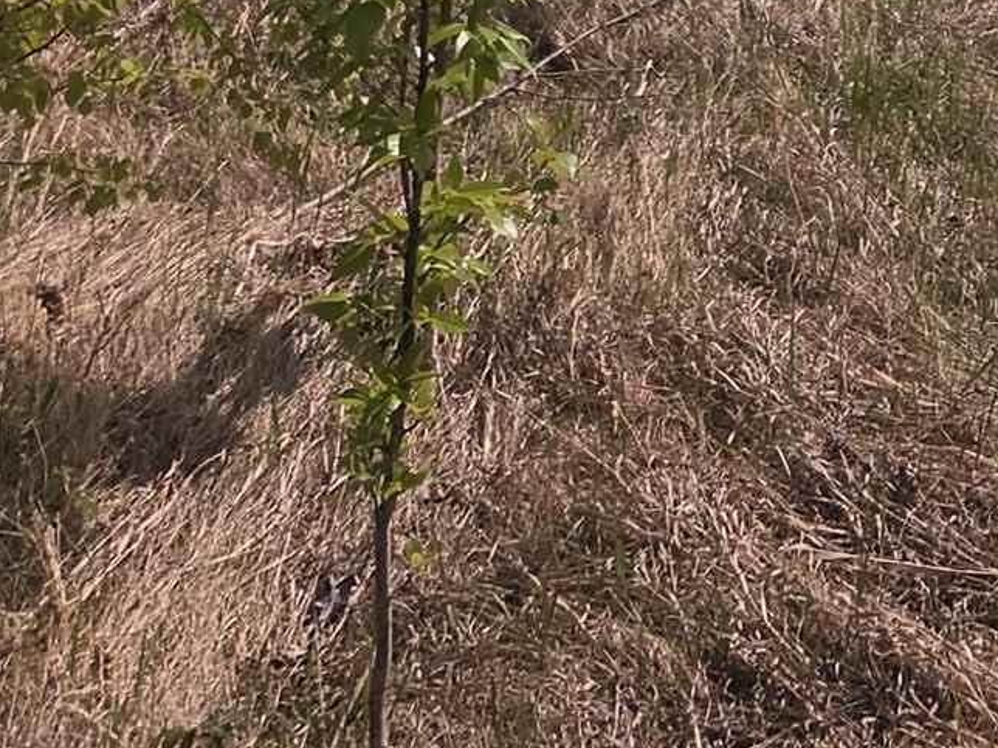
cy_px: -686
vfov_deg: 17.7
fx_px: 1787
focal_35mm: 62
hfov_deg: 28.7
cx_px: 1063
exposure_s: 1/2314
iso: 20
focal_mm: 2.2
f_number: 1.9
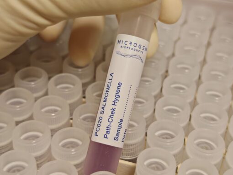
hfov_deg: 28.5
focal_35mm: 68
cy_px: 88
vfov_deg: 21.6
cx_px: 116
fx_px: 458
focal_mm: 6.83
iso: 320
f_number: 1.4
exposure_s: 1/33
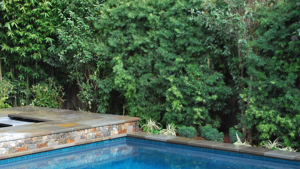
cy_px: 145
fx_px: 579
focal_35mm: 73
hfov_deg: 28.8
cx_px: 99
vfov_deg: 16.4
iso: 800
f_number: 4.8
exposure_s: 1/250
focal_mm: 29
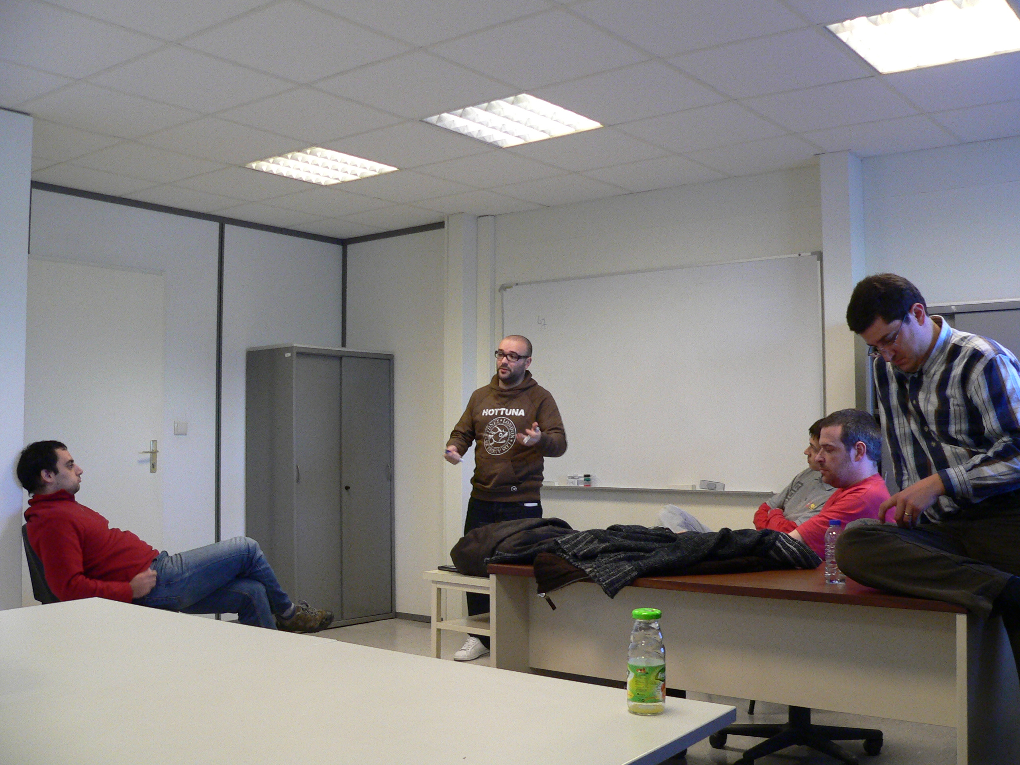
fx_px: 1061
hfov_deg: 51.4
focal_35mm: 36
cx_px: 510
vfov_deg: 39.7
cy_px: 382
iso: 200
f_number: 2.8
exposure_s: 1/30
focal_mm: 6
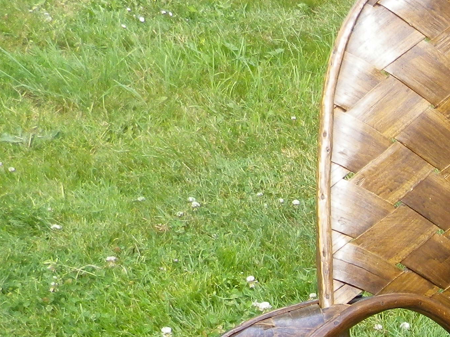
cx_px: 652
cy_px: 447
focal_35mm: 85
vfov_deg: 16.4
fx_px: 1105
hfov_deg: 20.2
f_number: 3.5
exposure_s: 1/125
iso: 80
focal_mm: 4.5
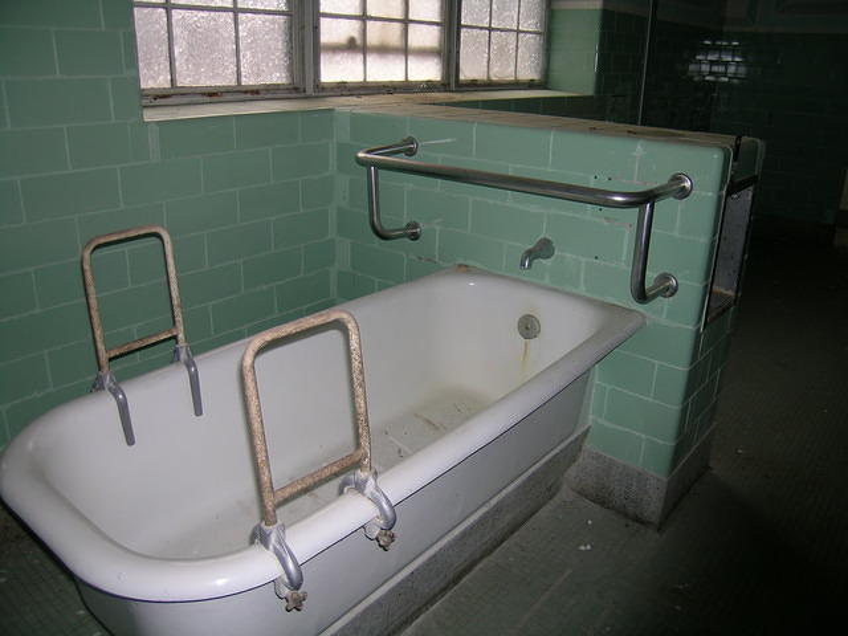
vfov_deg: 49.7
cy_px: 318
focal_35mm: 28
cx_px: 424
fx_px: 686
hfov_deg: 63.4
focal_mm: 5.8
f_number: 2.8
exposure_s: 1/60.1
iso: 50
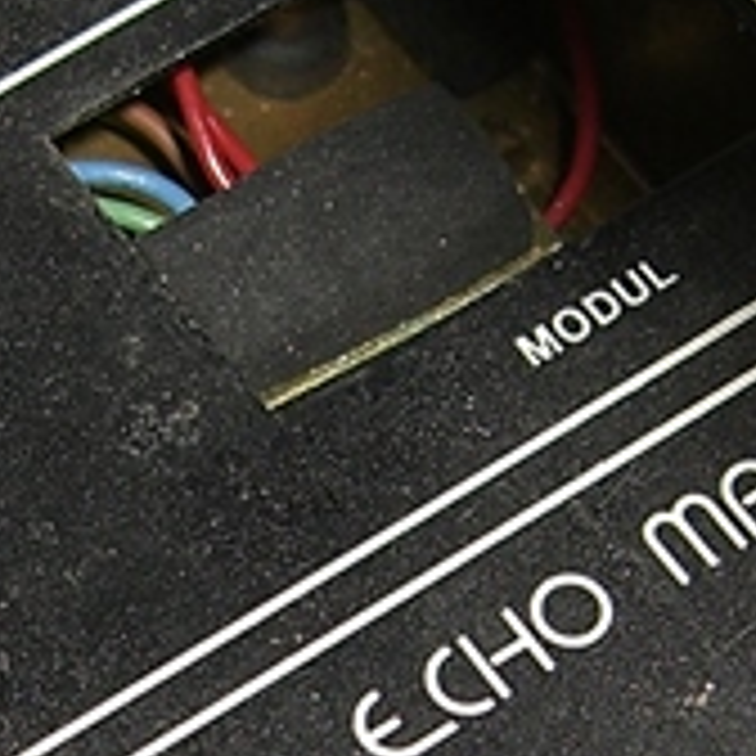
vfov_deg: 8.4
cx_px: 360
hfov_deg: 8.5
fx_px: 5065
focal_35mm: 205
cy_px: 909
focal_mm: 7.9
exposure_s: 1/60
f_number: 2.8
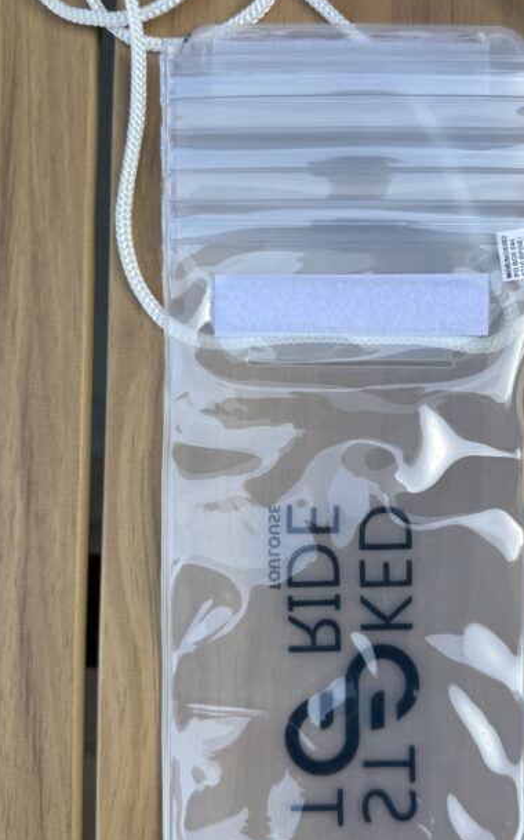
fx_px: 892
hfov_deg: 32.3
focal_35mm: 39
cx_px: 378
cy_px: 406
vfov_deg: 50.4
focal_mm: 6.76
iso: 80
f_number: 1.78
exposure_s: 1/728
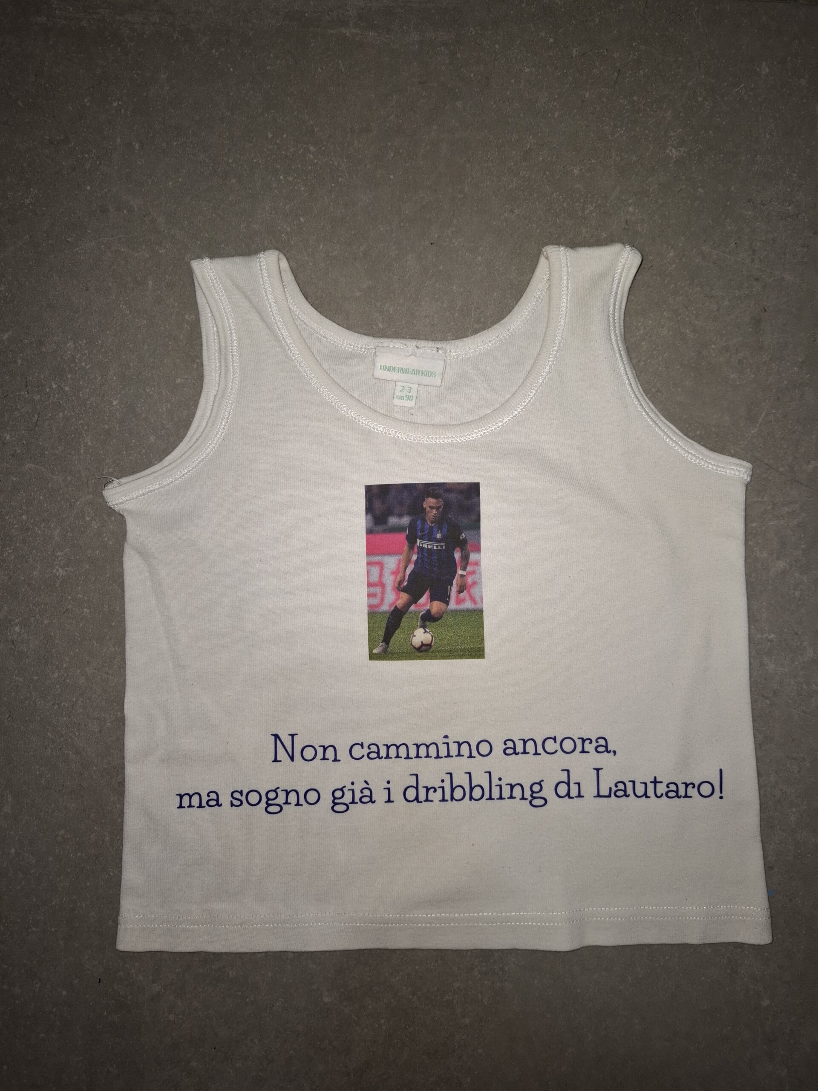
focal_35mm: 23
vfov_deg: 73.9
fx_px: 725
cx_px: 409
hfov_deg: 58.9
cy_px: 546
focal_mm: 5.54
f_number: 1.8
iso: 125
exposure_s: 1/100
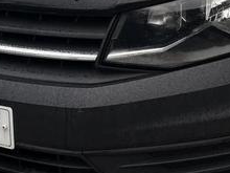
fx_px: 704
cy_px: -63
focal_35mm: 106
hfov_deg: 18.5
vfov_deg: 13.4
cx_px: 136
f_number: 1.6
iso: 50
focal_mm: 5.96
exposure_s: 1/404
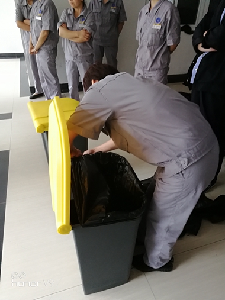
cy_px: 150
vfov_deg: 65.3
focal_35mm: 27
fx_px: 234
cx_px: 112
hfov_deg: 51.3
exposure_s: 1/33.3
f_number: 2.2
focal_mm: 3.84
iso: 400
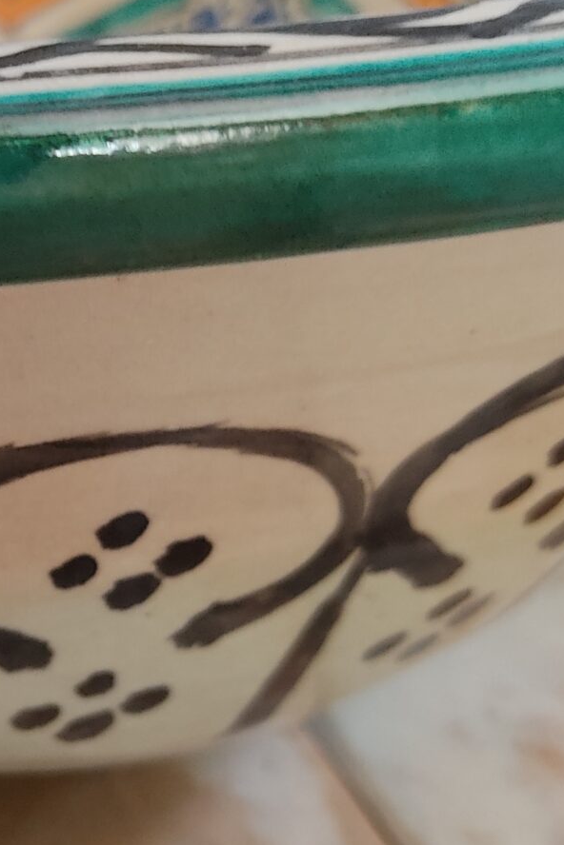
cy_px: 461
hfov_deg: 16.8
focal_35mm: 78
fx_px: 1833
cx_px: -111
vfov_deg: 26.0
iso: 709
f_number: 1.79
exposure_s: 1/30
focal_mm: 4.74
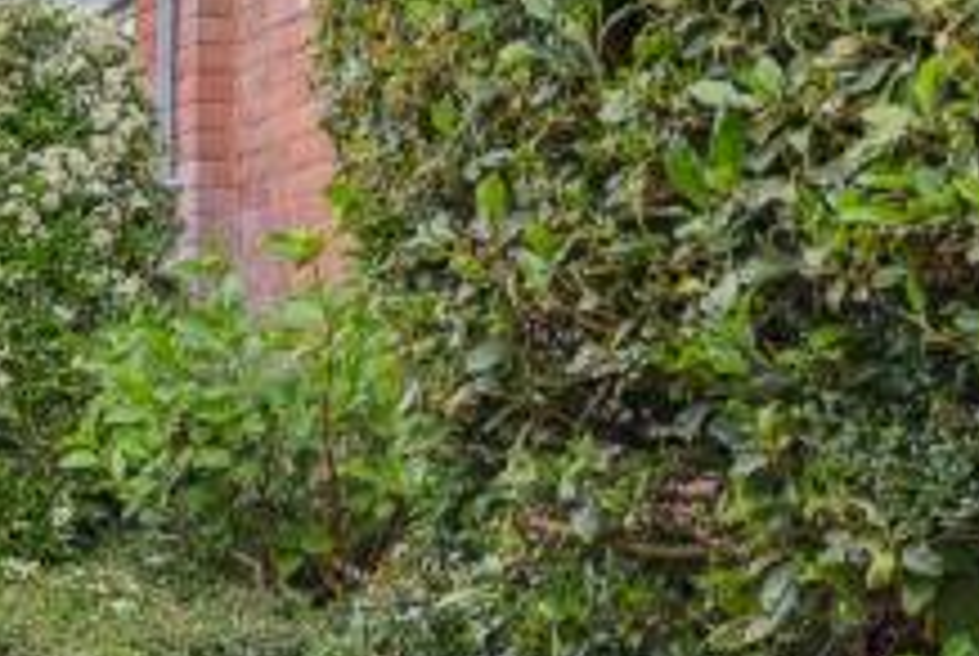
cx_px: -243
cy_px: 503
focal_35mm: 75
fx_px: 2042
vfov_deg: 18.1
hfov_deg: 24.1
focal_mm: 16
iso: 640
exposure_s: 1/1250
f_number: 5
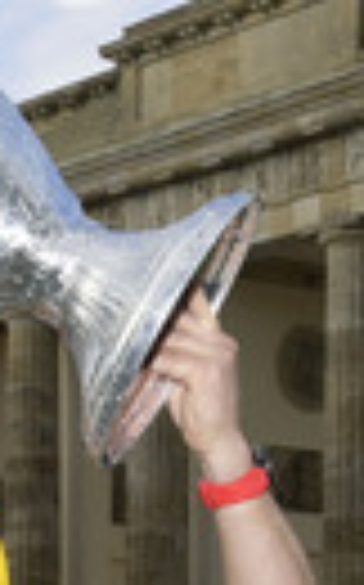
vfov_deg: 21.4
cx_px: -153
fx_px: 1495
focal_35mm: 94
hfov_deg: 13.2
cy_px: 576
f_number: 14
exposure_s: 1/250
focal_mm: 30
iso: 640
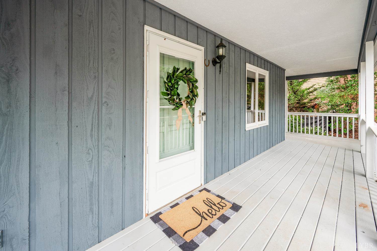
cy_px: 126
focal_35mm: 14
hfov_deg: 104.3
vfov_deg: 81.1
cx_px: 188
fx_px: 146
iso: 200
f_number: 8
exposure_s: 1/13
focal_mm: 14
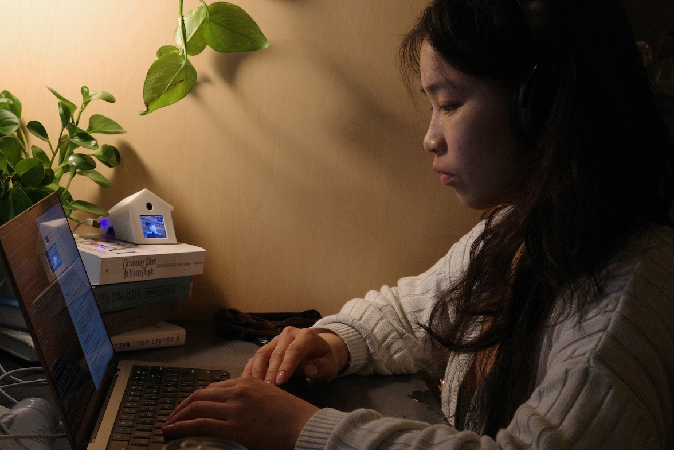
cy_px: 242
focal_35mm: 51
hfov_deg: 38.7
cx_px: 268
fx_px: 955
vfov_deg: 26.5
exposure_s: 1/200
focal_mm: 26
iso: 2000
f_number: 3.5
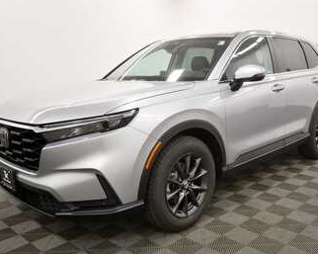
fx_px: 329
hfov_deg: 51.6
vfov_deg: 42.2
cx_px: 163
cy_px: 127
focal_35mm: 35
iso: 1000
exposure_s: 1/125
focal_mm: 20
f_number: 5.6
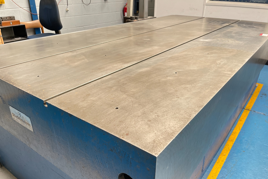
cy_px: 99
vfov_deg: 46.3
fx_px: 208
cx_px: 138
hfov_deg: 65.5
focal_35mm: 28
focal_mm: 5.1
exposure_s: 1/121
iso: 100
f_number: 1.6
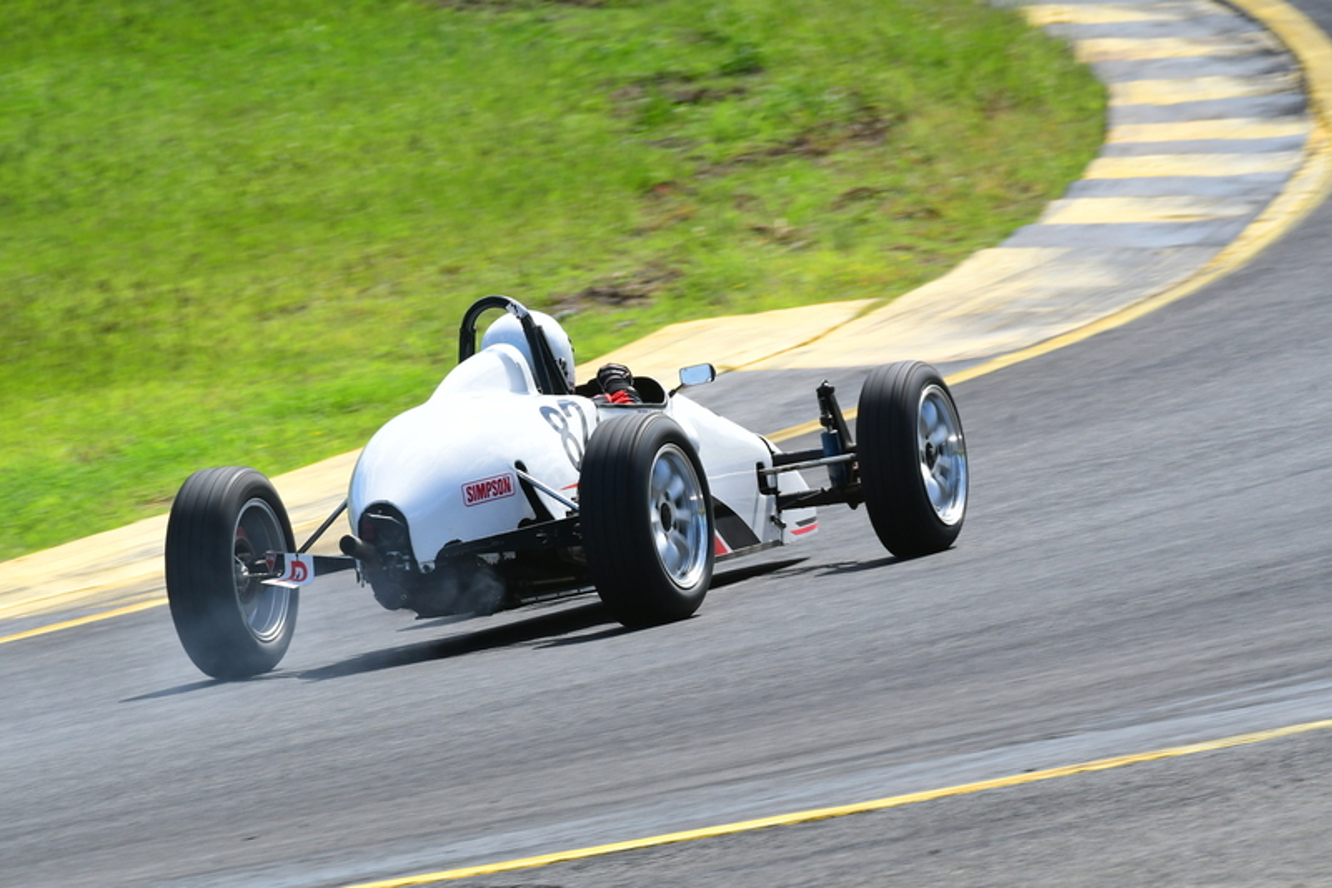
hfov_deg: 3.6
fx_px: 21084
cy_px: 444
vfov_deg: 2.4
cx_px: 666
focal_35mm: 570
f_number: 14
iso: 500
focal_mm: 380
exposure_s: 1/320
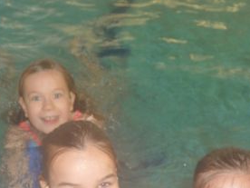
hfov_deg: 34.8
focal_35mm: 55
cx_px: 95
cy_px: 122
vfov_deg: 26.4
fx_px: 397
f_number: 3.8
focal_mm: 6.3
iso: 160
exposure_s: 1/30
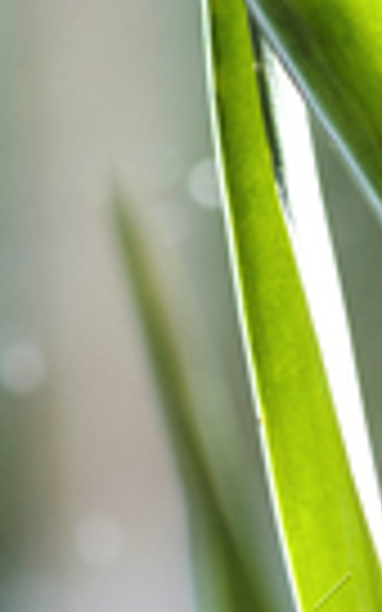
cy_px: 916
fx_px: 9944
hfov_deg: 2.2
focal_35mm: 597
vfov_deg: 3.5
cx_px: 625
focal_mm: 60
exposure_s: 1/250
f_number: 2.4
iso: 200
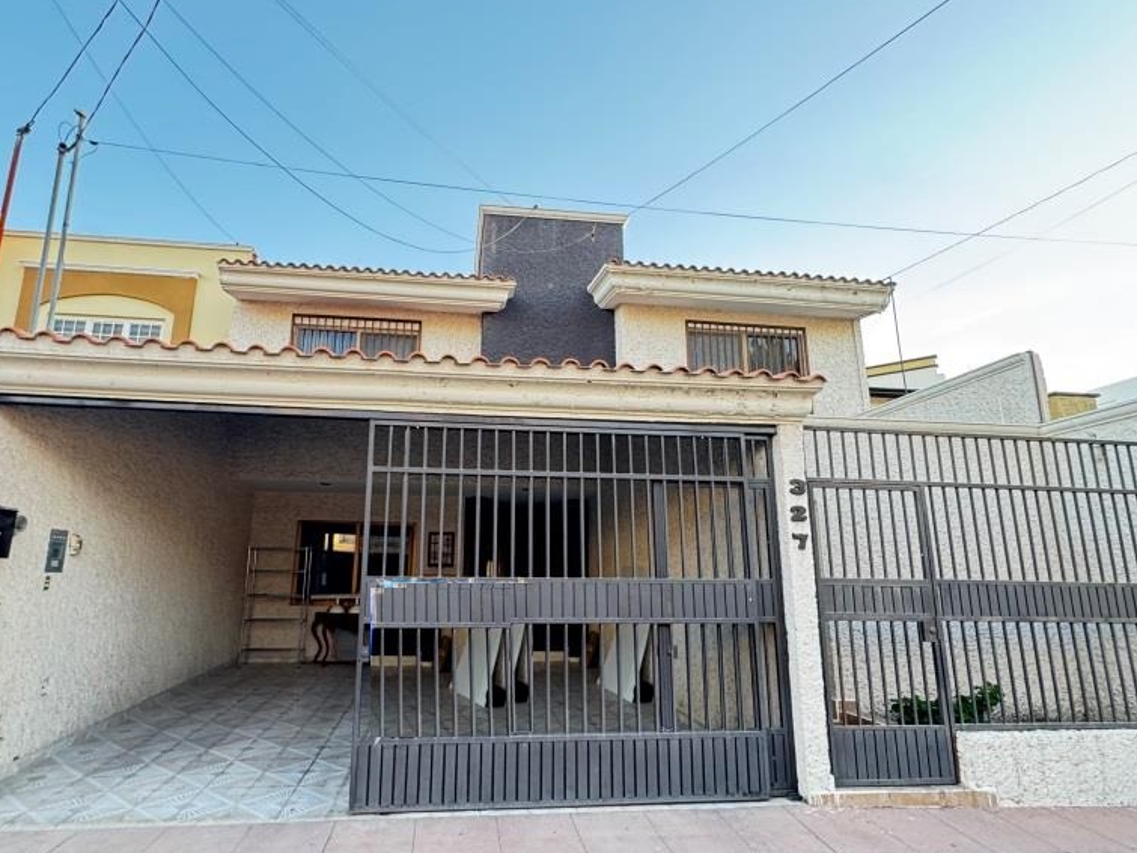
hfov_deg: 84.5
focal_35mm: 19
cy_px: 448
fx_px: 624
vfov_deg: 68.6
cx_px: 520
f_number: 2.2
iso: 250
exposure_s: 1/99
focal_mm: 2.22
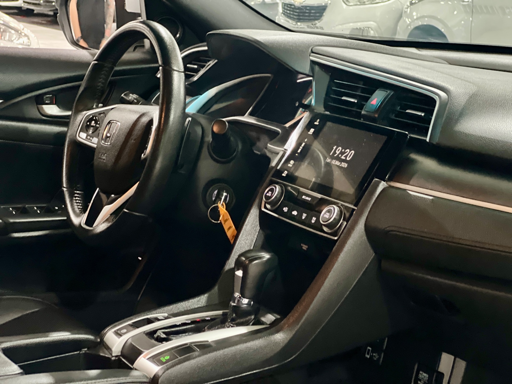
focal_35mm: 77
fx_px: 1139
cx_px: 256
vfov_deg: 19.1
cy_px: 192
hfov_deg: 25.3
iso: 1000
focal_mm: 9
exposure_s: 1/15
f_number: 2.8
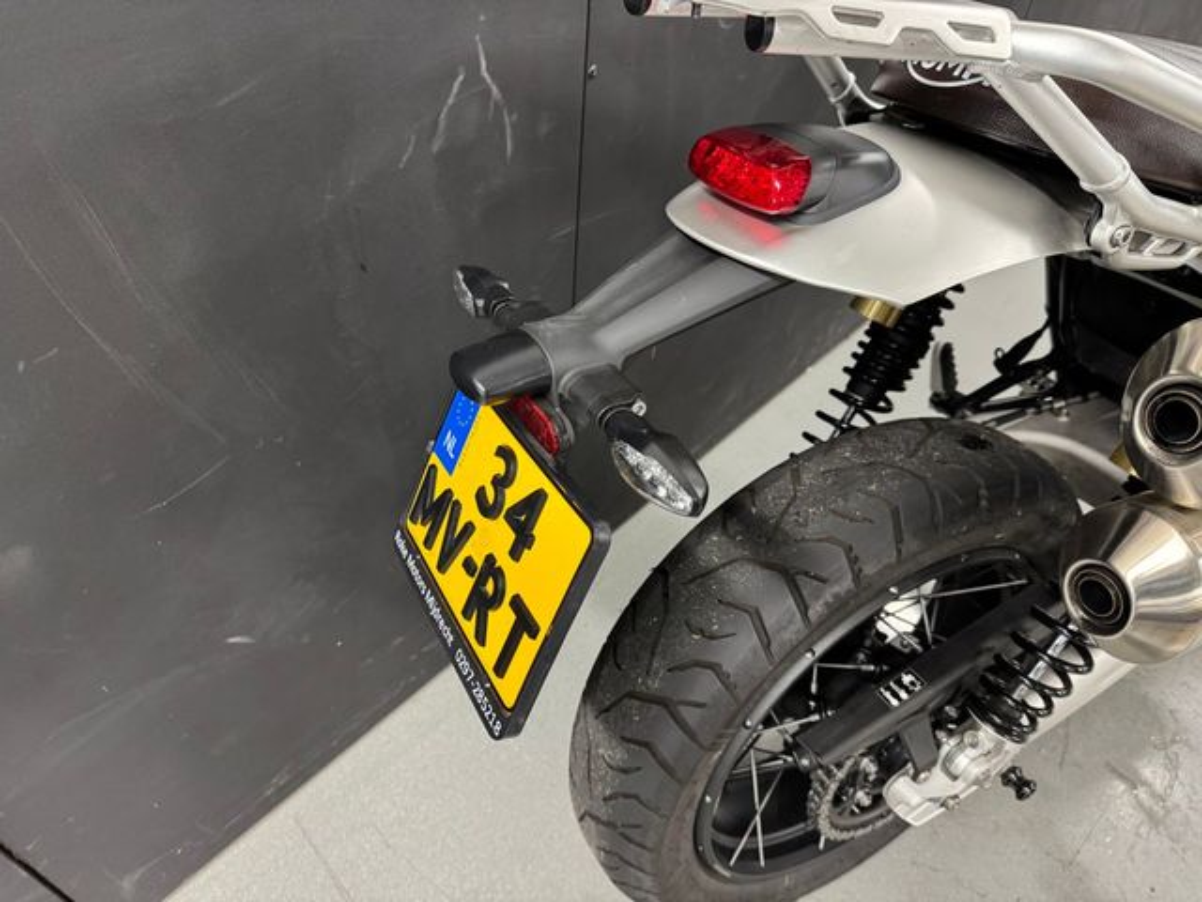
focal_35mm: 24
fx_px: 833
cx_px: 601
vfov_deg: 56.8
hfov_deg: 71.6
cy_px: 451
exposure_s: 1/50
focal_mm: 6.76
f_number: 1.78
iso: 400
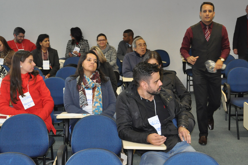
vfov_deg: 19.7
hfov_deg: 29.3
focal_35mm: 69
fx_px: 475
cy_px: 68
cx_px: 139
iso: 800
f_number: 4.2
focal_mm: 32
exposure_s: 1/60
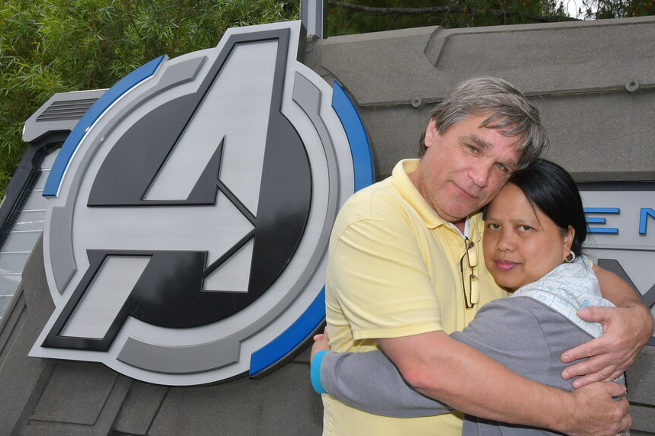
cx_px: 328
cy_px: 229
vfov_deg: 35.9
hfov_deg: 51.9
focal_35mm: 37
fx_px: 673
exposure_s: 1/250
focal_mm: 21
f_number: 13
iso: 200
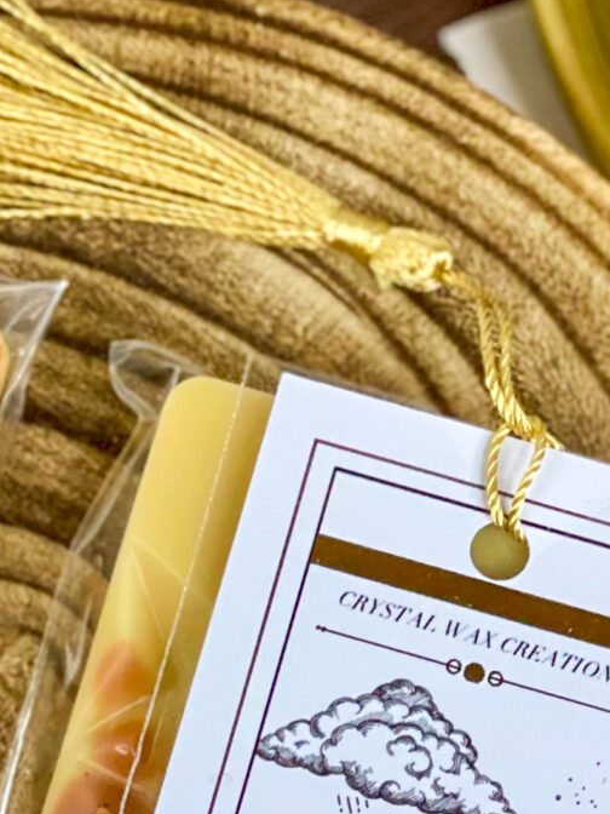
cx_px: 290
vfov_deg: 9.8
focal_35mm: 198
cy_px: 1128
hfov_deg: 7.5
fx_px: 4652
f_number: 2
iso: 125
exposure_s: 1/100
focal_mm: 6
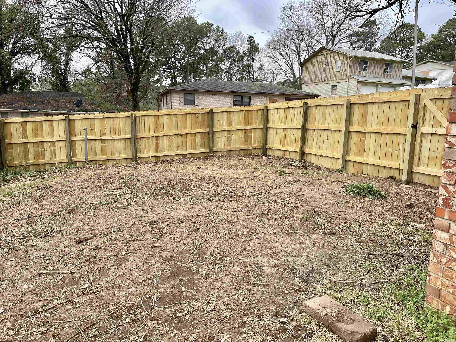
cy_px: 171
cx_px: 228
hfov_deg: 69.4
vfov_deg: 54.9
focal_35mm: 25
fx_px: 329
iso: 32
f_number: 1.6
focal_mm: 5.1
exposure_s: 1/1238
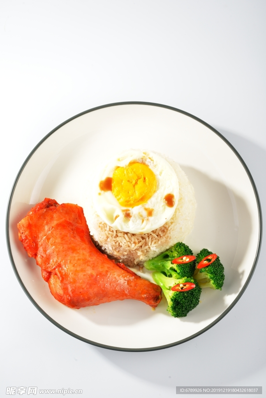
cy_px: 199
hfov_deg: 24.6
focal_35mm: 55
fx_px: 609
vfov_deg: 36.2
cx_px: 133
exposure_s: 1/200
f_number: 13
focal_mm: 55
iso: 100
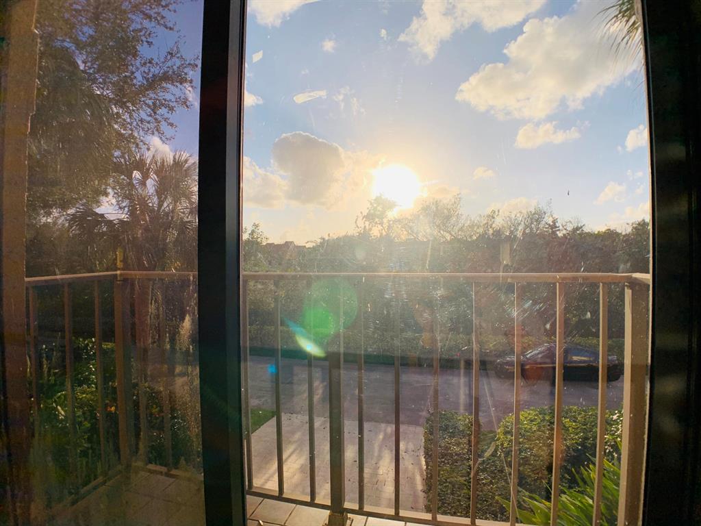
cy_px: 263
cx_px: 350
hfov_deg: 67.3
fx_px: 527
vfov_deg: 53.1
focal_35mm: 26
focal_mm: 4.25
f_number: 1.8
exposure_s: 1/1610
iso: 25
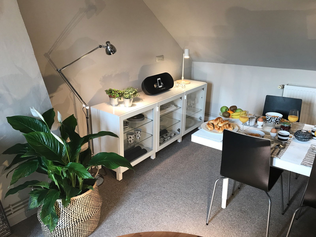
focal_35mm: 28
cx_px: 158
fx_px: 256
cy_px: 118
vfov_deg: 49.7
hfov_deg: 63.4
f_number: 1.8
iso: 25
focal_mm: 3.99
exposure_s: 1/33
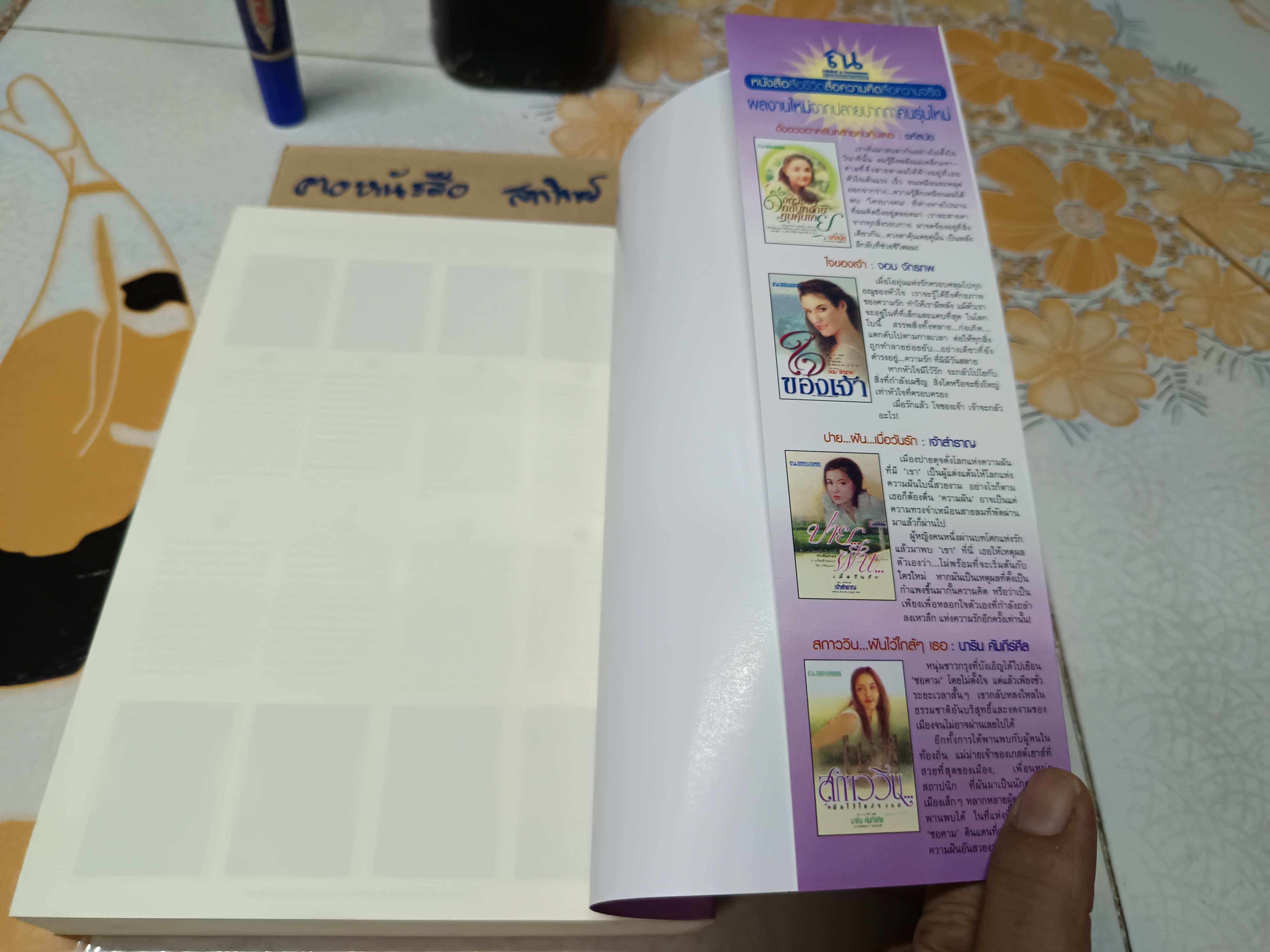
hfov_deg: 71.6
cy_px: 476
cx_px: 635
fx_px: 881
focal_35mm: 24
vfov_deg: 56.8
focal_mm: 5.31
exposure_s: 1/50
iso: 1072
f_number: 1.7
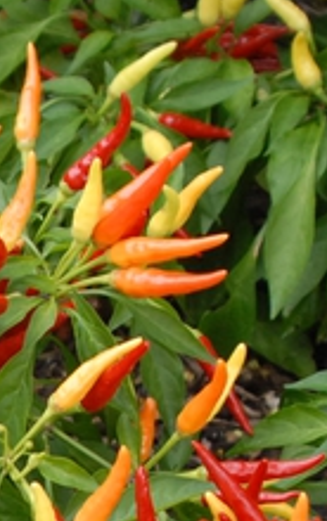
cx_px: -277
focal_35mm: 199
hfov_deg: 6.5
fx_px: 2830
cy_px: 603
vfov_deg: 10.4
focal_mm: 28
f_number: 5
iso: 400
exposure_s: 1/90
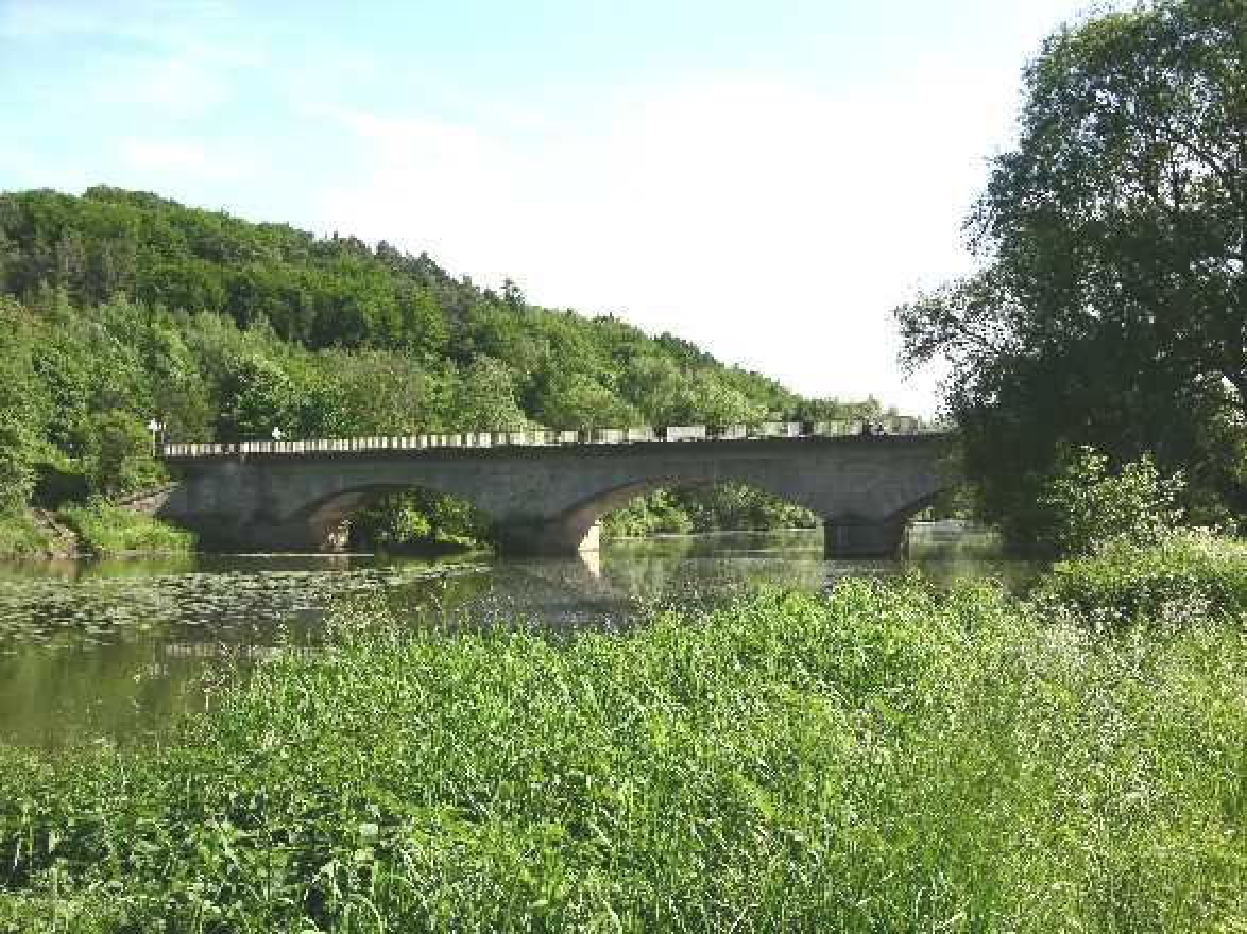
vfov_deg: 40.7
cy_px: 467
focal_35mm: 35
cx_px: 624
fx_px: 1261
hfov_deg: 52.6
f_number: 8
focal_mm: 8.9
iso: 50
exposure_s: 1/83.8
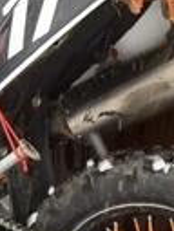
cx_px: 141
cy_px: 236
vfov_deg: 23.0
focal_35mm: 81
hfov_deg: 18.0
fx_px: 543
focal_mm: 5.96
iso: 160
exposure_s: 1/60
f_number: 1.6
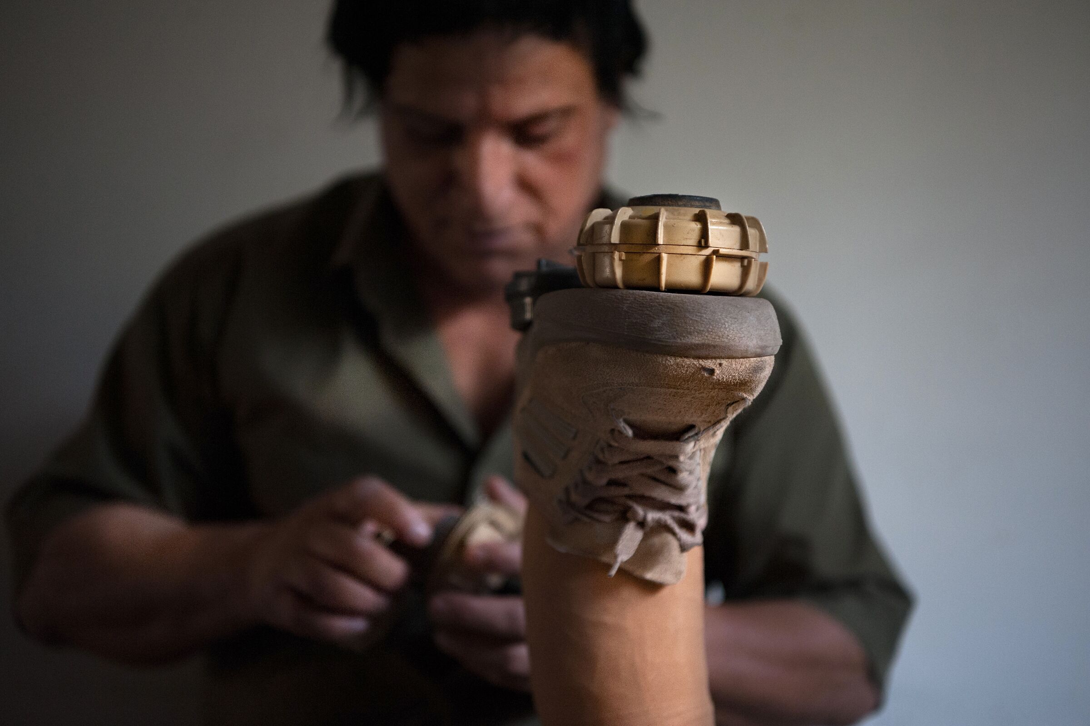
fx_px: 2118
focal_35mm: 70
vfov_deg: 19.4
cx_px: 545
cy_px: 363
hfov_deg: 28.9
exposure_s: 1/200
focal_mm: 70
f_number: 2.8
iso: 2000
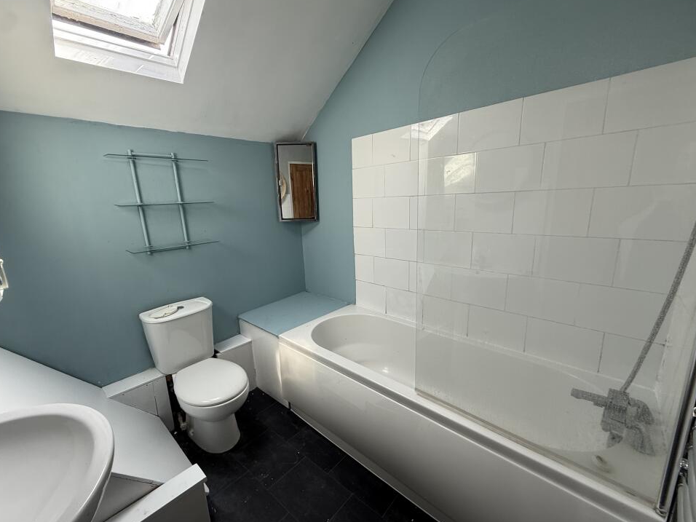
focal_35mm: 15
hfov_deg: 98.2
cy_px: 269
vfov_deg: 81.7
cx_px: 341
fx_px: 302
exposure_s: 1/99
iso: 64
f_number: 2.2
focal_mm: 2.22
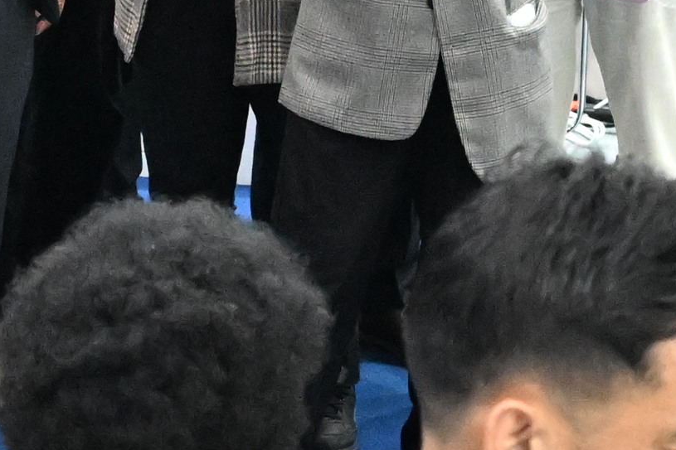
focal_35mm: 266
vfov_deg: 5.1
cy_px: -284
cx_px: 201
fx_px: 4994
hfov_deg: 7.7
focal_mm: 35
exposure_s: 1/250
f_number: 4.5
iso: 6400
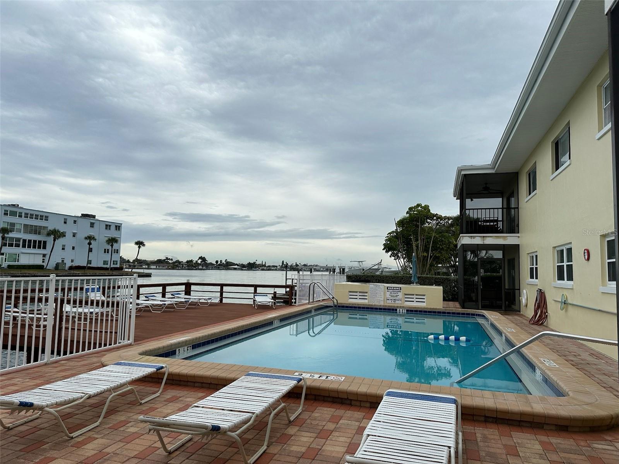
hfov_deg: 71.6
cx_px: 310
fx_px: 429
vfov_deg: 56.8
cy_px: 232
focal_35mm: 24
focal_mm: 6.86
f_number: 1.78
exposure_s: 1/5263
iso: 80
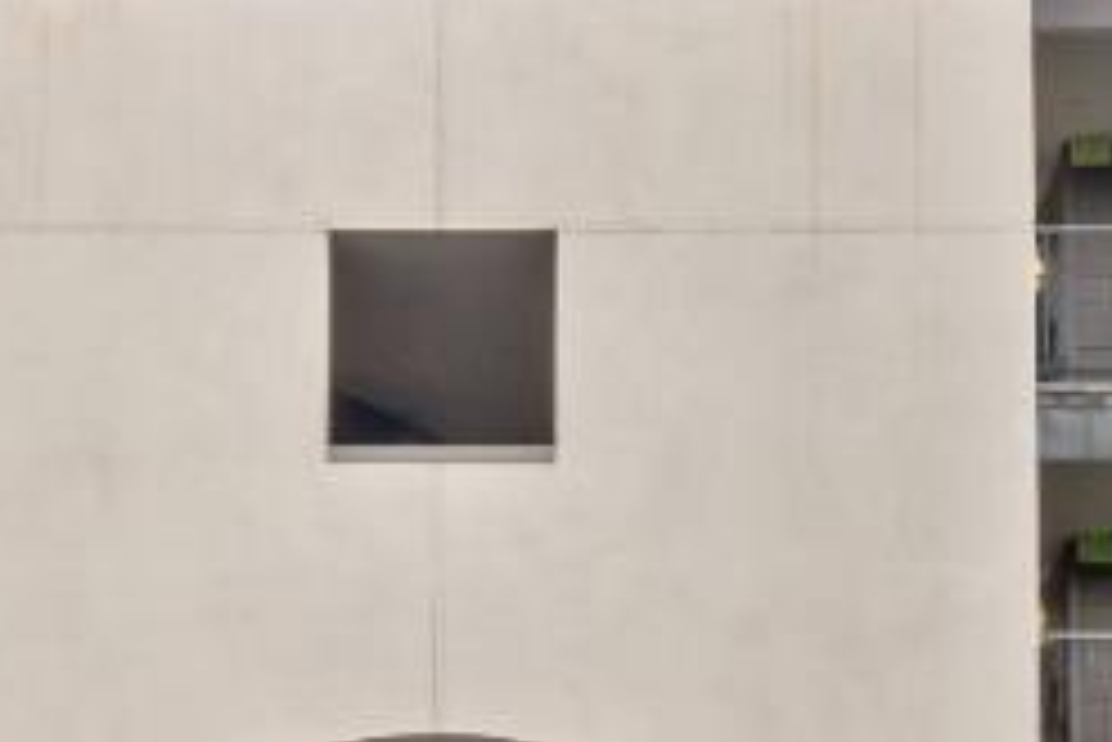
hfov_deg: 21.0
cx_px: 437
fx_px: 2998
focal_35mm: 97
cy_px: 40
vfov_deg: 14.0
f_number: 16
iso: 200
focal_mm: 16
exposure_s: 1/15
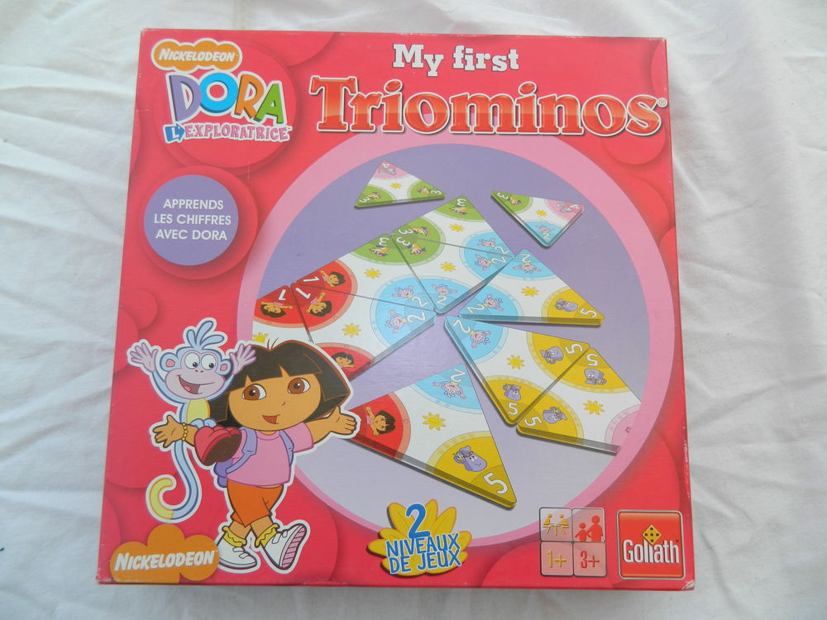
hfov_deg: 69.4
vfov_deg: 54.9
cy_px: 310
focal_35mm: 25
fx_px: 597
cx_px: 414
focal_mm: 4.5
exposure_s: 1/100
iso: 80
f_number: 3.1
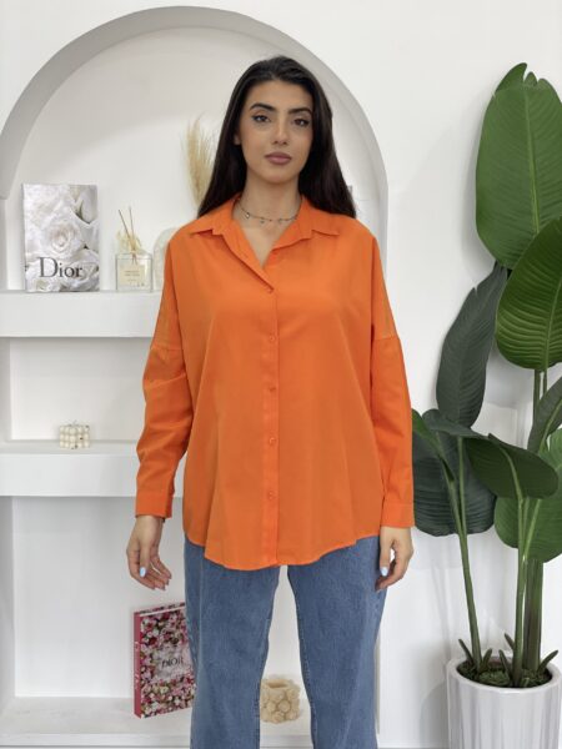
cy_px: 374
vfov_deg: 36.8
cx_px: 281
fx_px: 1126
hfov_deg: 28.0
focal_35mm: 52
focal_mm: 6
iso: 80
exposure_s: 1/100
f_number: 2
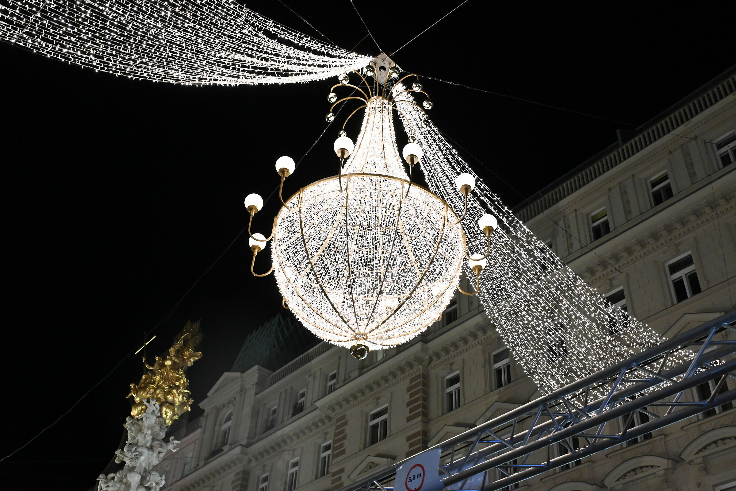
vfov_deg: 36.9
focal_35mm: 36
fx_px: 736
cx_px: 368
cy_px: 246
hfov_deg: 53.1
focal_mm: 24
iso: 3200
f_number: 5
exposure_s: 1/60
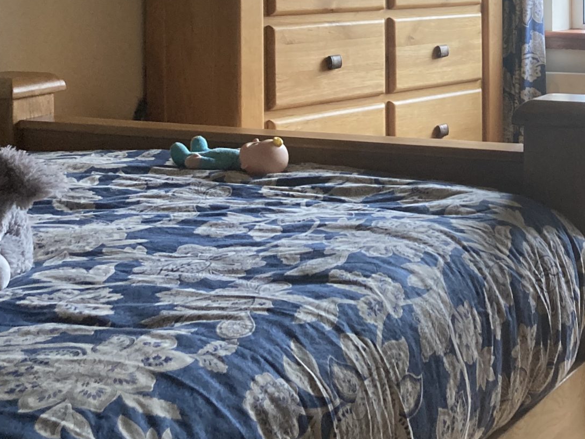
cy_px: -7
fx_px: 1116
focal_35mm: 66
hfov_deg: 27.6
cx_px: 590
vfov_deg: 21.4
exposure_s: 1/60
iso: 160
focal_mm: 3.99
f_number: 1.8
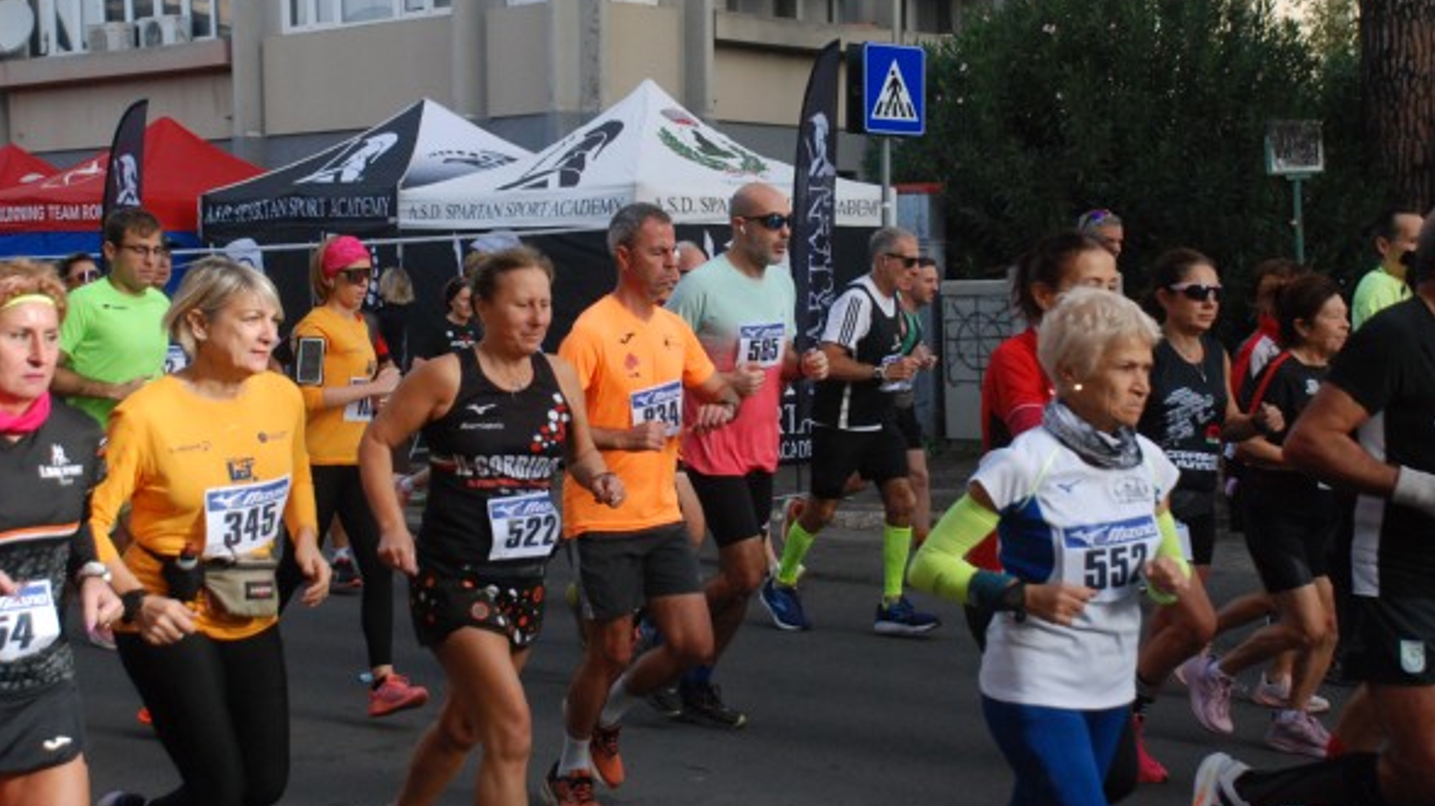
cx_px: 709
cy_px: 337
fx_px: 2321
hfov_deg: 34.4
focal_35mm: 61
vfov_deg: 19.7
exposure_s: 1/1250
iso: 1000
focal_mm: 38
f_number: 5
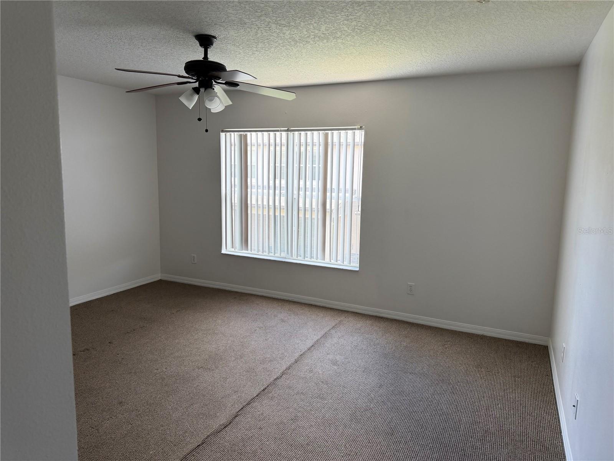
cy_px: 230
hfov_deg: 71.6
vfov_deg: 56.8
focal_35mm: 24
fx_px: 426
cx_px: 307
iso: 125
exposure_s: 1/202
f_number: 1.78
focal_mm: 6.76
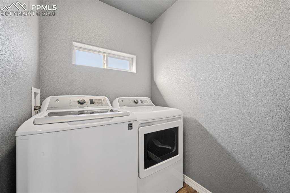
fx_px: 113
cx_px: 145
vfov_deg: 81.2
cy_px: 96
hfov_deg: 104.3
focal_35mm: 14
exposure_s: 1/4
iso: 400
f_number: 13
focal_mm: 14
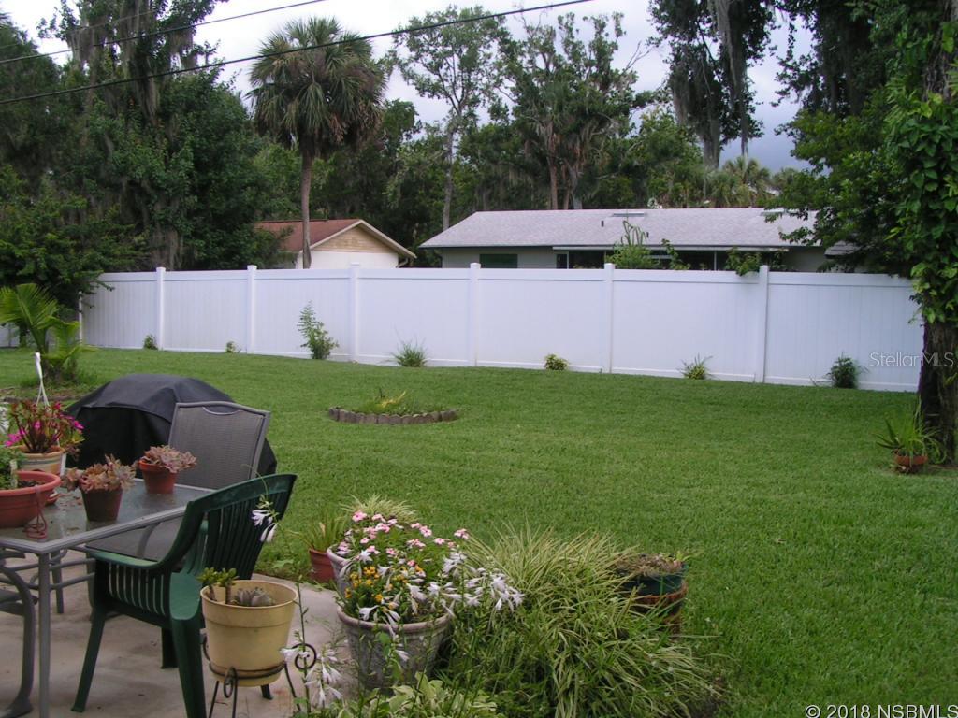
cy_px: 359
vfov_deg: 37.7
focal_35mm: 38
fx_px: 1052
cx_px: 479
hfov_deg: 49.0
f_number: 5.6
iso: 50
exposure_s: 1/80
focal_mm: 5.8
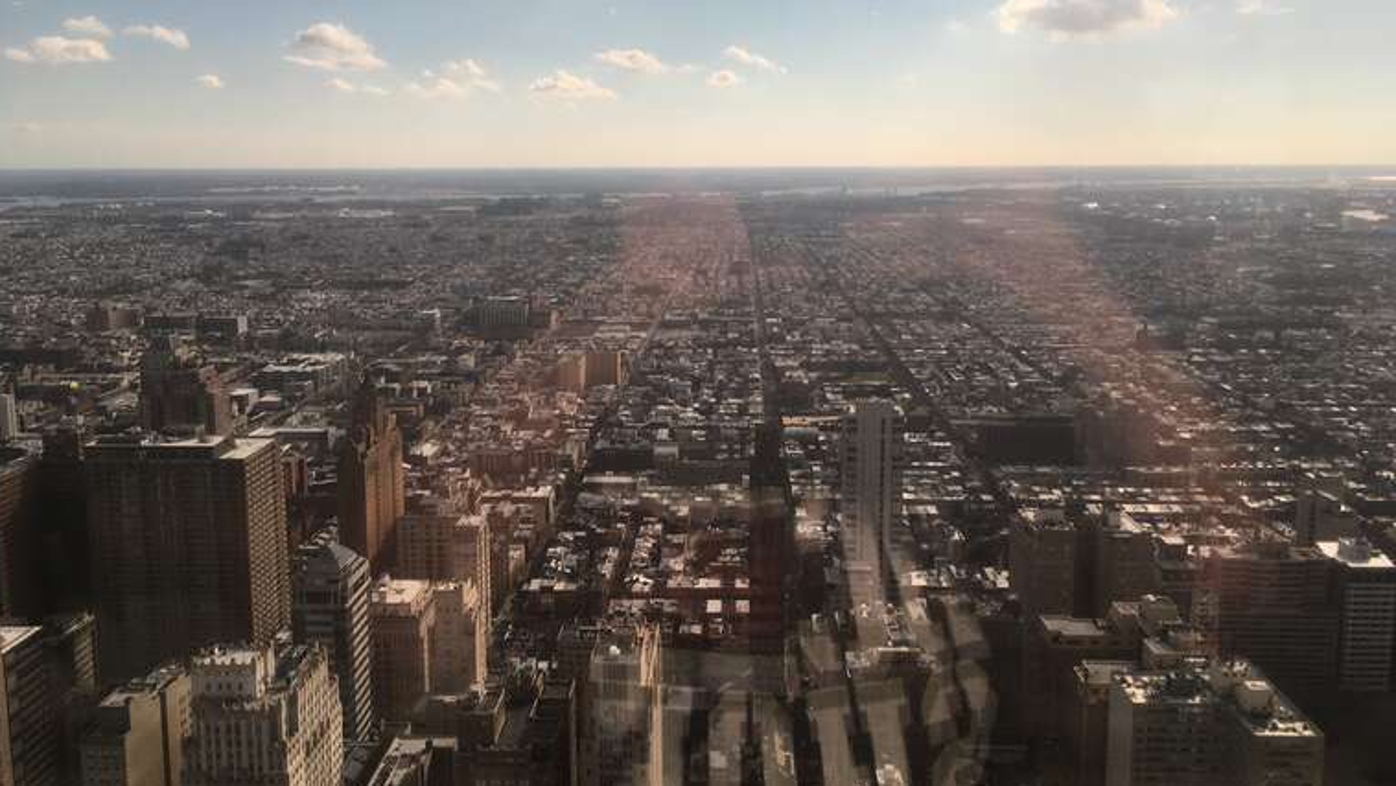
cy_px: 324
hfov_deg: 61.0
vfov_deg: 36.6
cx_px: 691
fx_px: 1185
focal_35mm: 32
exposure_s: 1/60
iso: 25
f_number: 2.2
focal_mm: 4.15
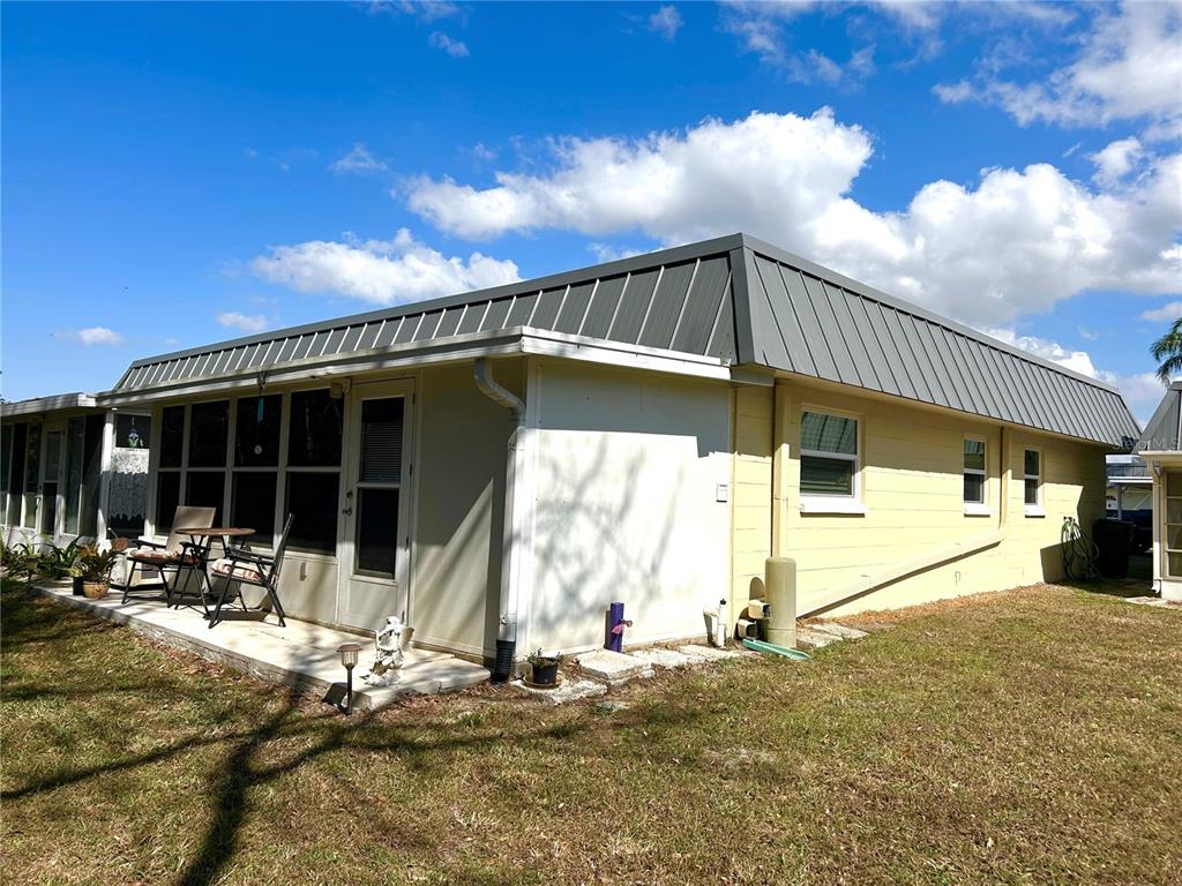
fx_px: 888
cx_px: 591
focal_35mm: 26
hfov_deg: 67.3
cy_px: 443
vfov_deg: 53.1
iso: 50
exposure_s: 1/7463
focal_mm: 5.7
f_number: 1.5
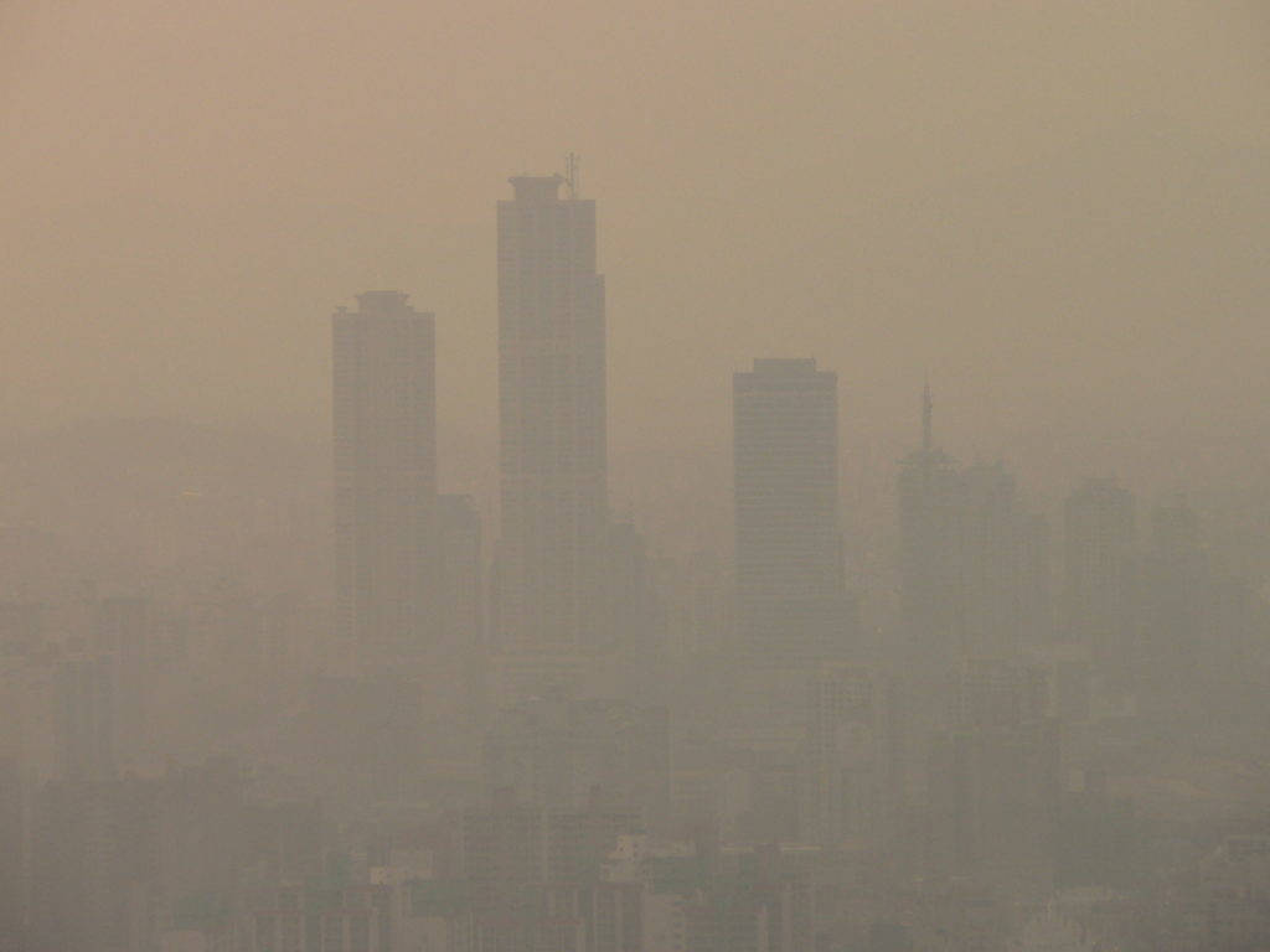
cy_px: 476
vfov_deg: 4.4
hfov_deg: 5.9
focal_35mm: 337
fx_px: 12364
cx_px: 635
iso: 80
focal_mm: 44.3
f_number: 4.6
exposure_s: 1/400
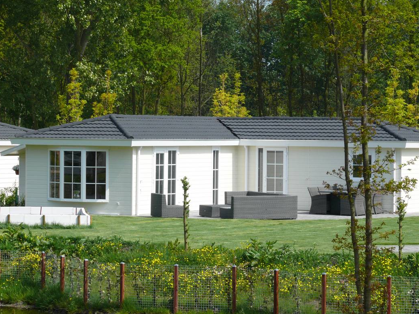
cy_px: 147
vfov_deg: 11.1
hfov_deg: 14.8
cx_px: 231
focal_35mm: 133
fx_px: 1609
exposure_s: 1/400
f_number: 5.6
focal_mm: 24.3
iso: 100
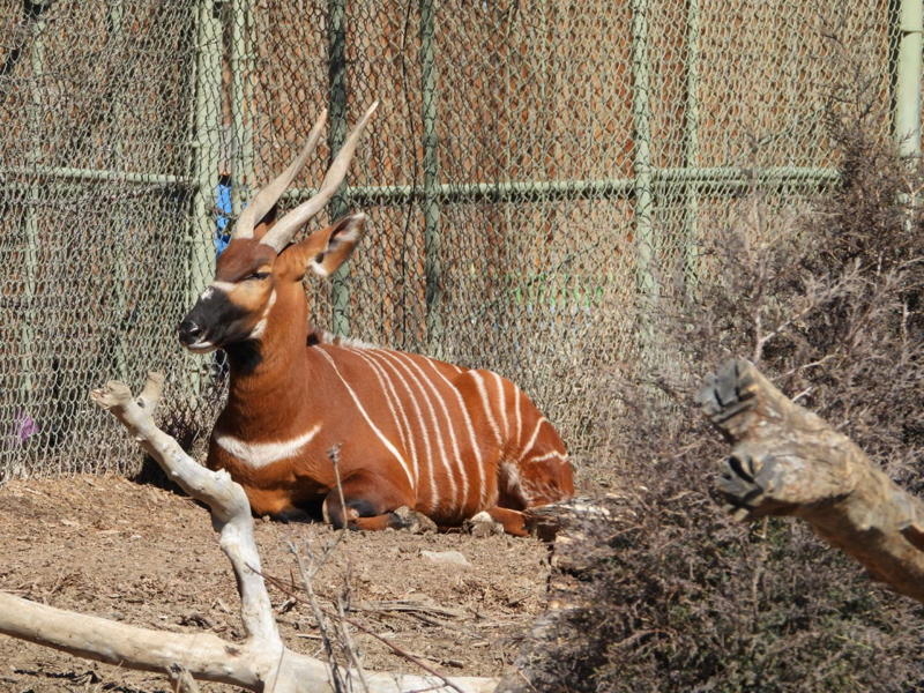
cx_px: 462
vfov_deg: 3.4
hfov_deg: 4.6
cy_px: 346
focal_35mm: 433
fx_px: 11558
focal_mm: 77.8
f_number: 5
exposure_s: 1/640
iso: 100
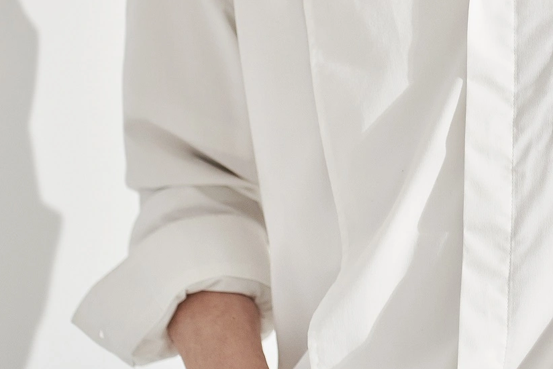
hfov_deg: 8.4
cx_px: 527
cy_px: -64
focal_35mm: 245
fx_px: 3765
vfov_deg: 5.6
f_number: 2.5
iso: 400
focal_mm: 85
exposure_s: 1/200
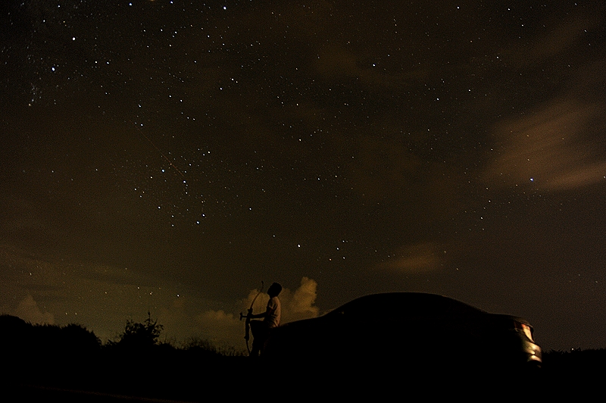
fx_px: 488
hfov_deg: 63.7
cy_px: 202
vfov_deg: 44.9
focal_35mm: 29
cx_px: 303
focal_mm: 29
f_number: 2.8
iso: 1250
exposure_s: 30
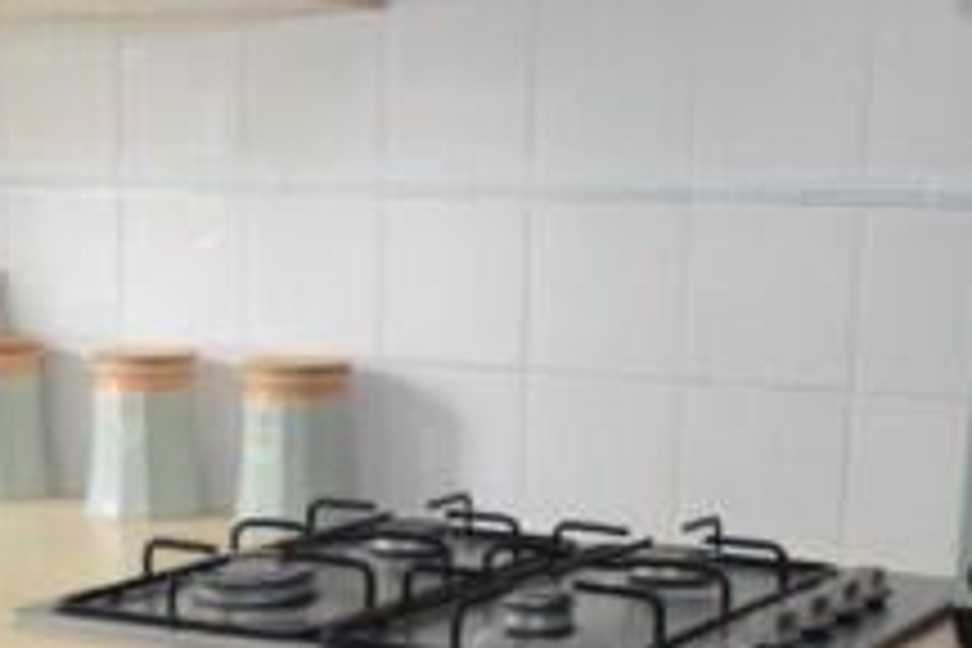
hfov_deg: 28.4
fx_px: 1917
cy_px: 704
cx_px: 369
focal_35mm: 71
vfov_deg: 18.5
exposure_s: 1/60
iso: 1600
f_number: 4
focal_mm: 10
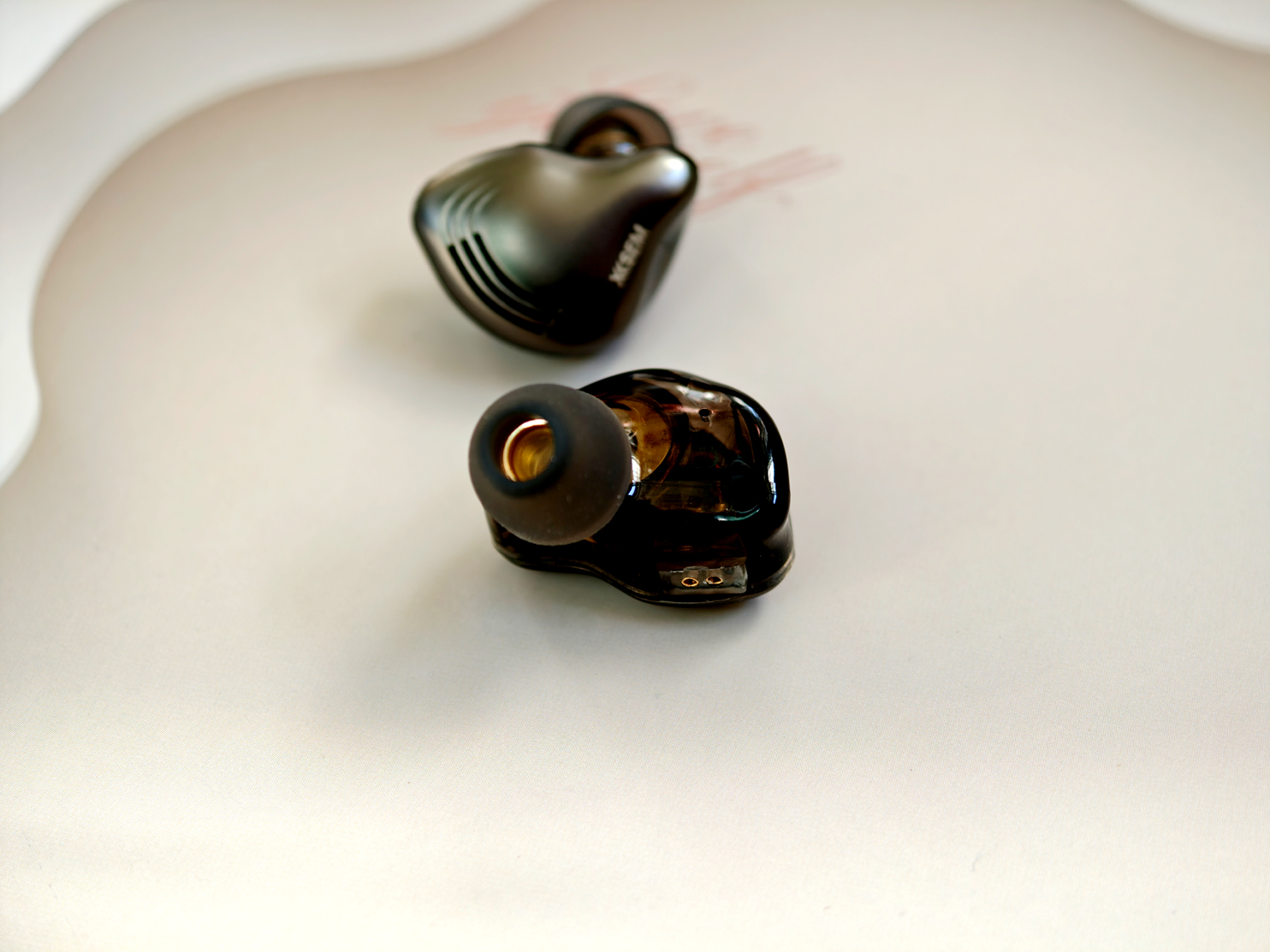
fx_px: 2568
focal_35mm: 70
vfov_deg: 21.0
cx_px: 635
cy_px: 476
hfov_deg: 27.8
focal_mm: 16.53
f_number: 2.1
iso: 200
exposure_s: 1/182
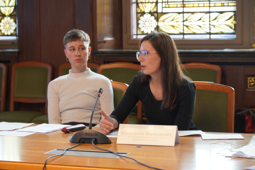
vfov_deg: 13.0
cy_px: 85
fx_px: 744
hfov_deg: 19.5
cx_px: 128
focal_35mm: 105
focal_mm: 70
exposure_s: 1/160
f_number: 4
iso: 1250
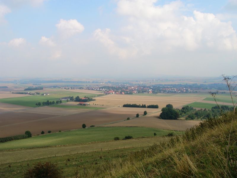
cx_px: 118
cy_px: 89
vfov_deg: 41.8
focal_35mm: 34
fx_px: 233
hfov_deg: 54.0
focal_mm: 7.13
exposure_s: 1/842
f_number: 4
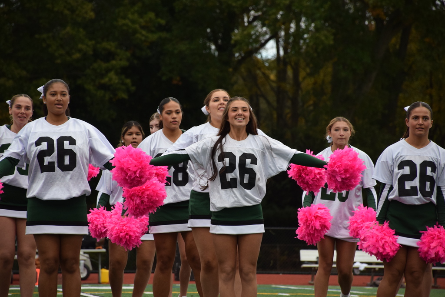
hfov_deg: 9.8
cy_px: 148
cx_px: 222
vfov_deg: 6.5
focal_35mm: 210
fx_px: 2596
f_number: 5.6
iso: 800
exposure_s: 1/1000
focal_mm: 140
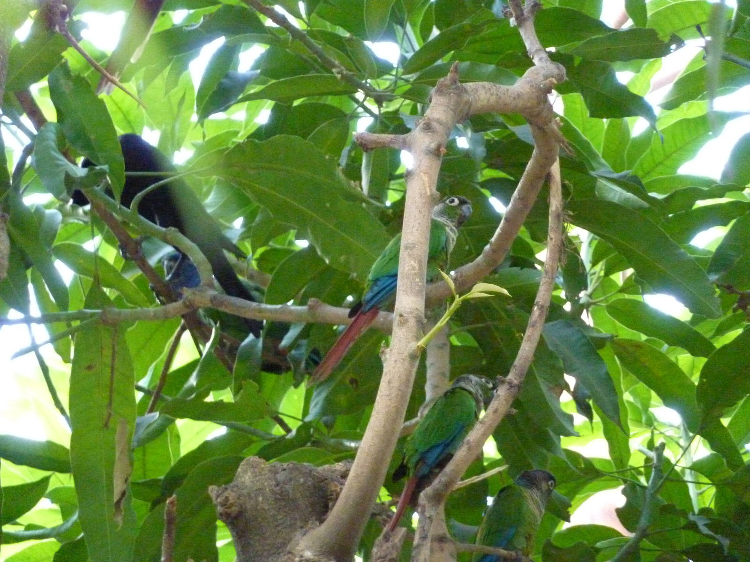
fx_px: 6500
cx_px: 375
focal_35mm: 300
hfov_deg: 6.6
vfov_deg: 5.0
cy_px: 281
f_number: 4.9
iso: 1250
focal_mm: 49.2
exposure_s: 1/30
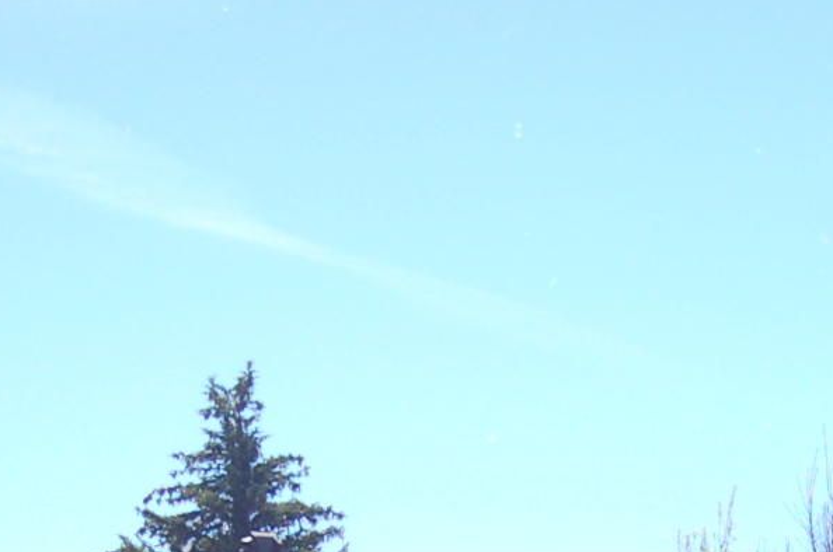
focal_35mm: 148
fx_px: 3419
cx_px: 513
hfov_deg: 13.9
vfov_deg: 9.0
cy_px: 843
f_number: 4.5
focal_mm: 26
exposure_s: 1/500
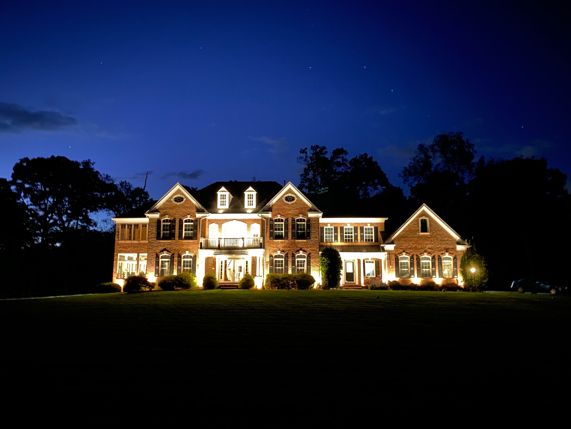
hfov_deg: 67.3
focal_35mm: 26
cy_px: 214
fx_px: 429
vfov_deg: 53.1
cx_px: 286
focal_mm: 4.25
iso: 640
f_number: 1.8
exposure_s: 1/2
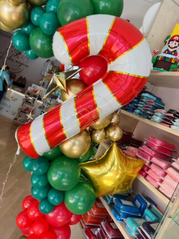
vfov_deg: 67.3
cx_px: 90
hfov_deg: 53.0
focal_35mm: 26
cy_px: 120
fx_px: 179
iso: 40
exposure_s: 1/198
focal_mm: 5.7
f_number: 1.5
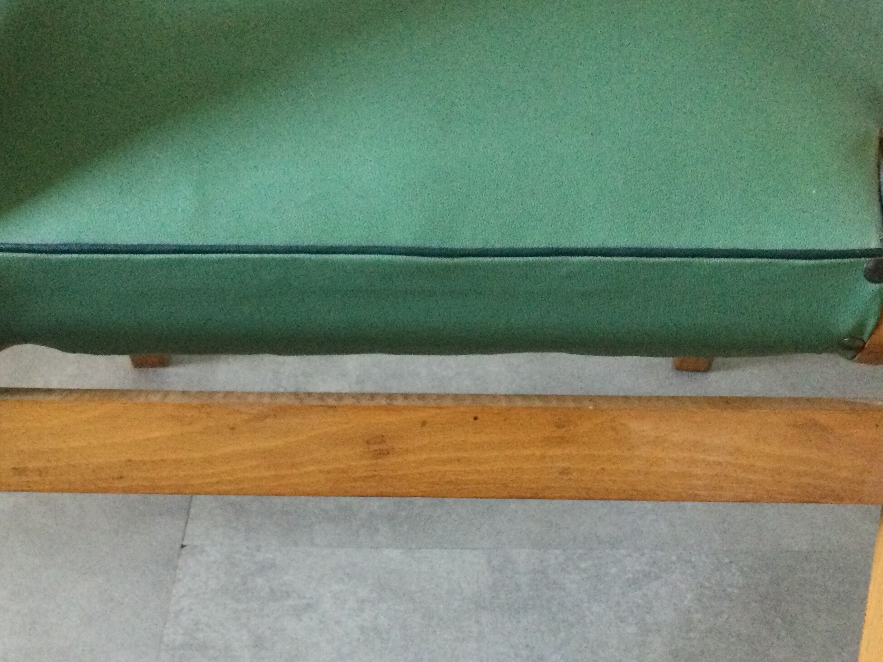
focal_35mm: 52
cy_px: 525
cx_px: 392
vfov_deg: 27.5
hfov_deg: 36.8
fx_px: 1326
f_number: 2.4
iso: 250
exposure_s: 1/25
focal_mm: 3.3
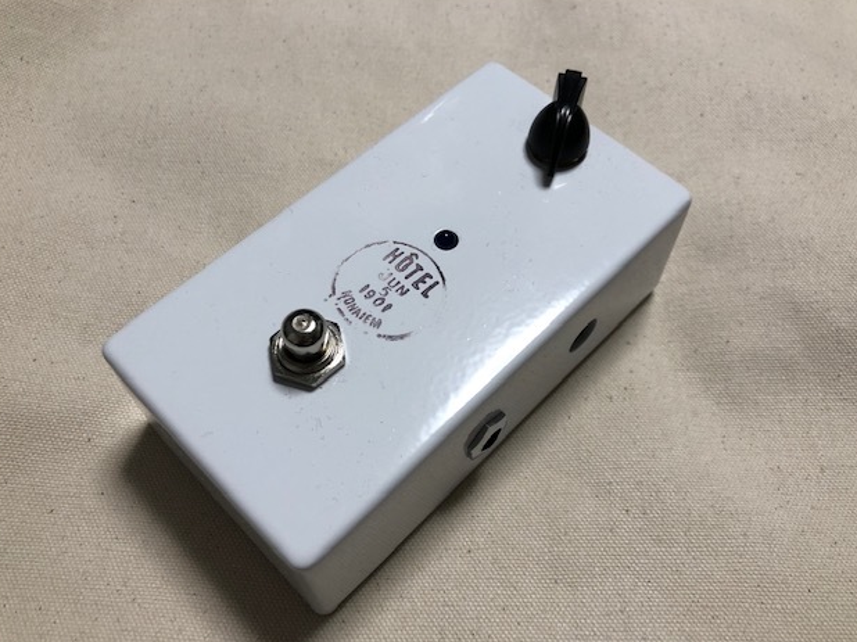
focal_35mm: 29
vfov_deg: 48.2
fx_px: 718
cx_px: 423
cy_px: 324
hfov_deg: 61.7
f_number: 1.8
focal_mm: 4
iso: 32
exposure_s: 1/50
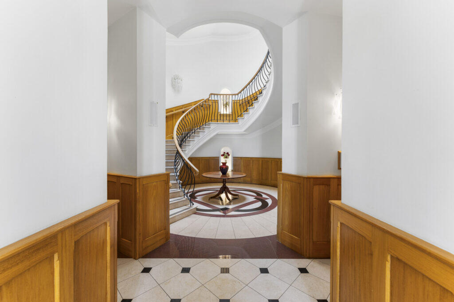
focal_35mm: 14
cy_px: 151
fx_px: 176
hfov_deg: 104.3
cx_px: 227
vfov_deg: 81.2
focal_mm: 14
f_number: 8
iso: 640
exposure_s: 1/1.67
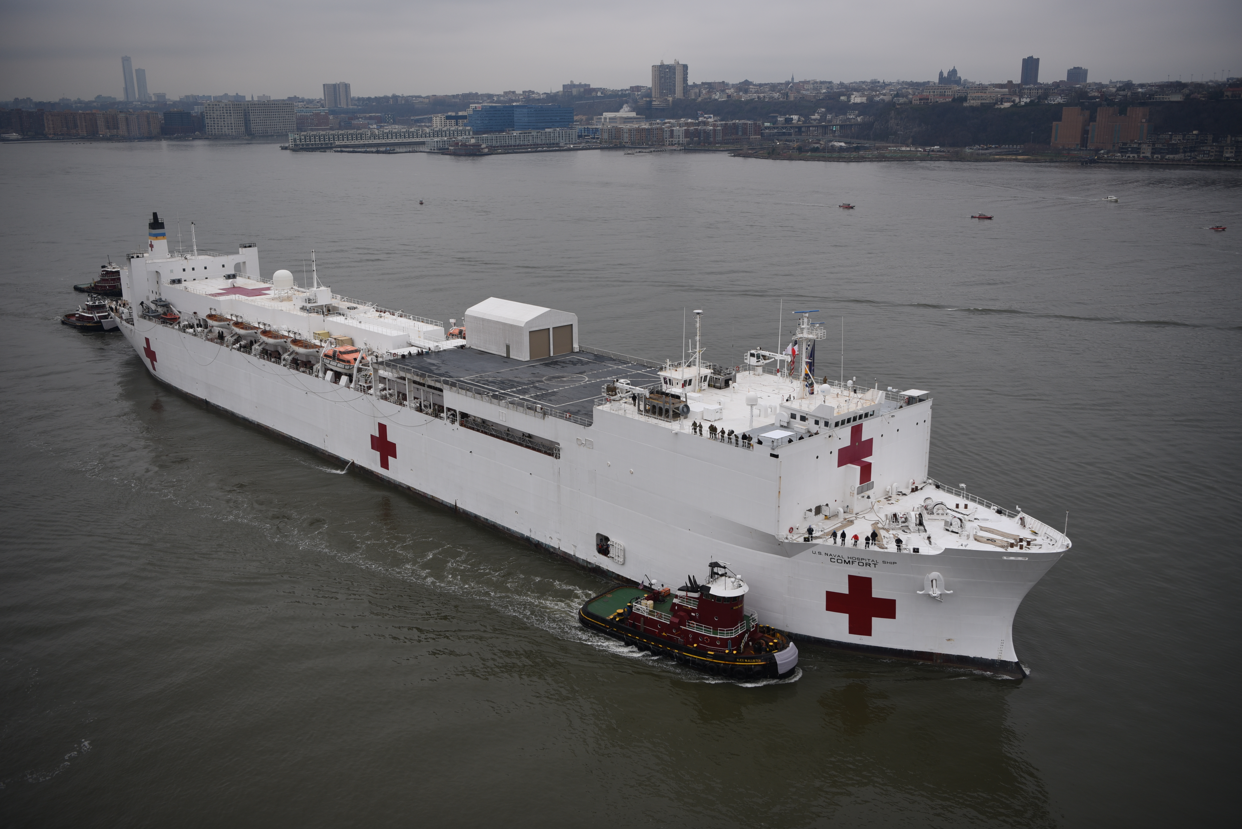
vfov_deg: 35.1
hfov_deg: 50.7
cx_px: 621
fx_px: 1311
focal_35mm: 38
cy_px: 414
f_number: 2.8
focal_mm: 38
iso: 180
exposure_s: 1/4000
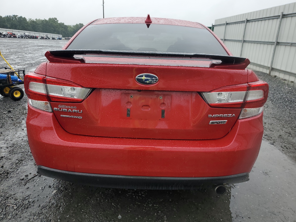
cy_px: 111
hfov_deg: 67.3
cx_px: 148
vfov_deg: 53.1
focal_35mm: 26
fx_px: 222
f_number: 1.5
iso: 50
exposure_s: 1/526
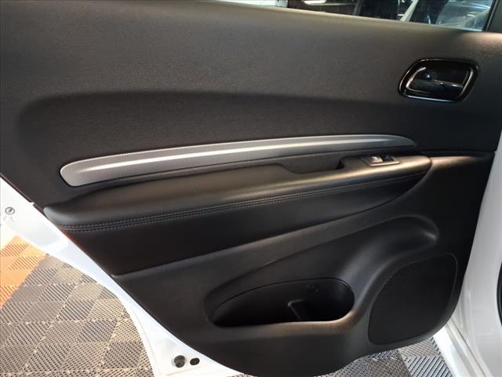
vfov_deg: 51.4
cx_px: 251
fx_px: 392
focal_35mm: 27
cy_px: 188
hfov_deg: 65.3
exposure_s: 1/12
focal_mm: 3.58
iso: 500
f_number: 1.9
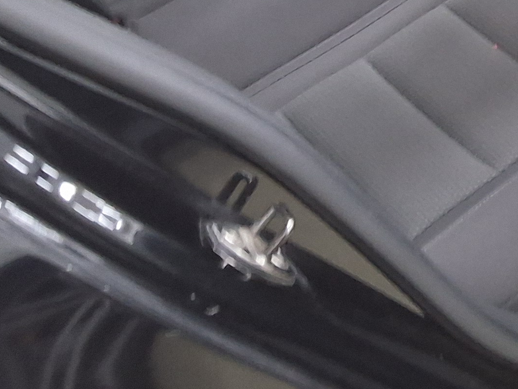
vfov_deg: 16.0
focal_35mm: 86
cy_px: -157
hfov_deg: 19.8
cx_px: 767
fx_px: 1287
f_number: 1.9
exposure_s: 1/24
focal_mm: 2.91
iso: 200
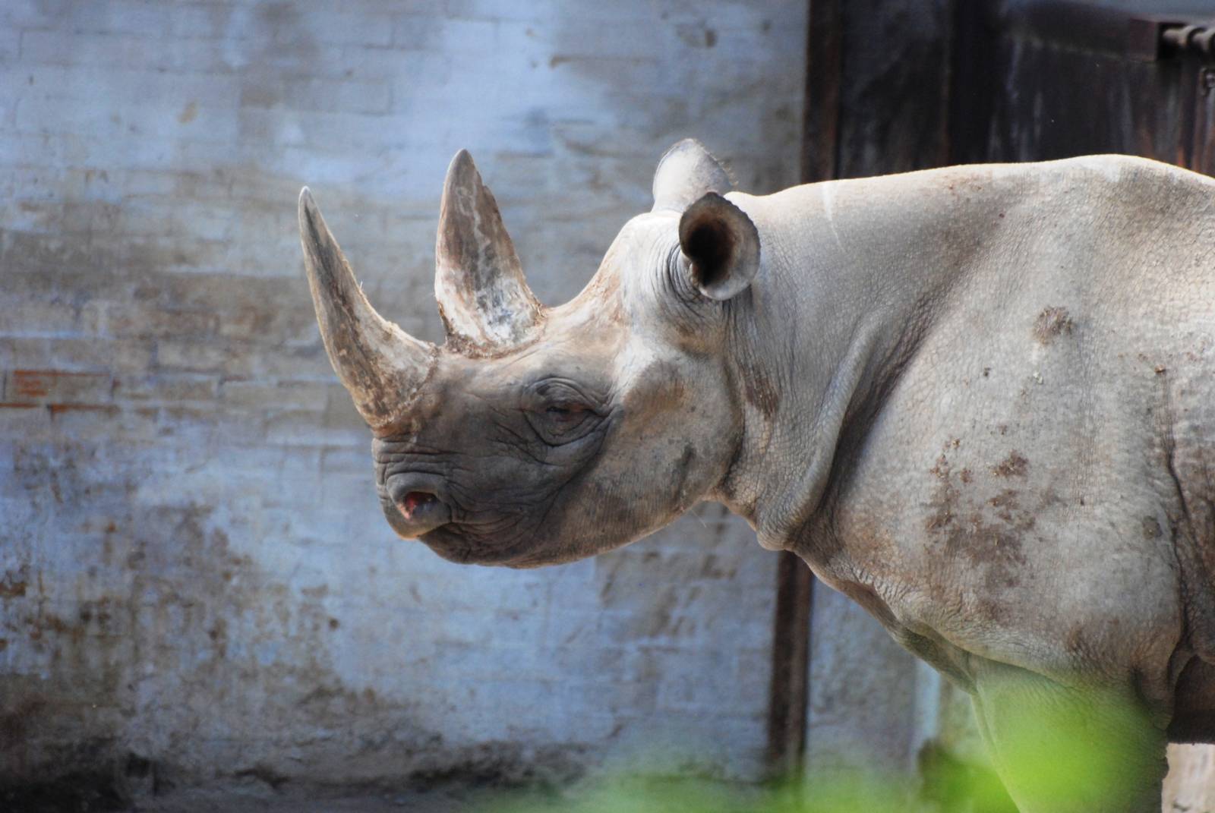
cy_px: 406
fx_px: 15205
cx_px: 608
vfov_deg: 3.1
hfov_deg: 4.6
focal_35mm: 450
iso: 1000
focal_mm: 300
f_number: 5.6
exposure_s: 1/500
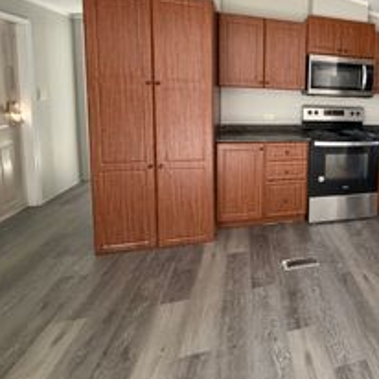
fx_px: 297
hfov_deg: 55.1
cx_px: 351
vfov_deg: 63.2
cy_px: 123
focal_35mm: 24
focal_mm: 2.22
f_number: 2.2
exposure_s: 1/60
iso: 400
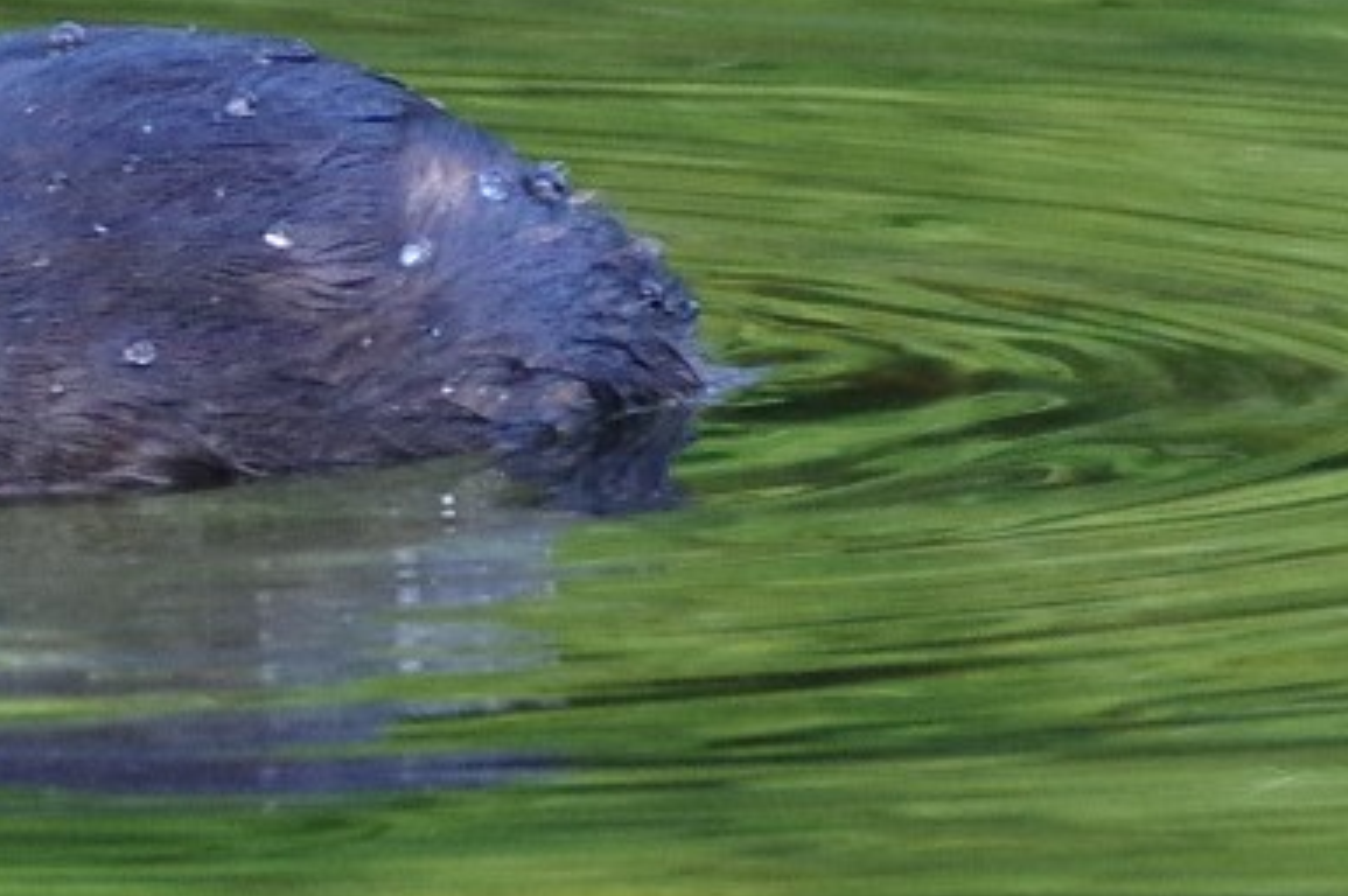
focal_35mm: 1892
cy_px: 63
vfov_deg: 0.7
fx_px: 70783
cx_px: -376
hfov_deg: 1.1
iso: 1600
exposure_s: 1/250
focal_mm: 420
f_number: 8
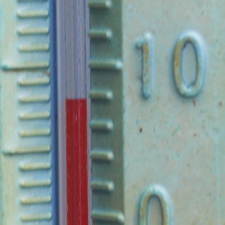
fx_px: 1132
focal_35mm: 154
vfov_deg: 11.3
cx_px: 57
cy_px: 113
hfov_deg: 11.3
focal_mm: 80
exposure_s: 1/20
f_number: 6.3
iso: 400
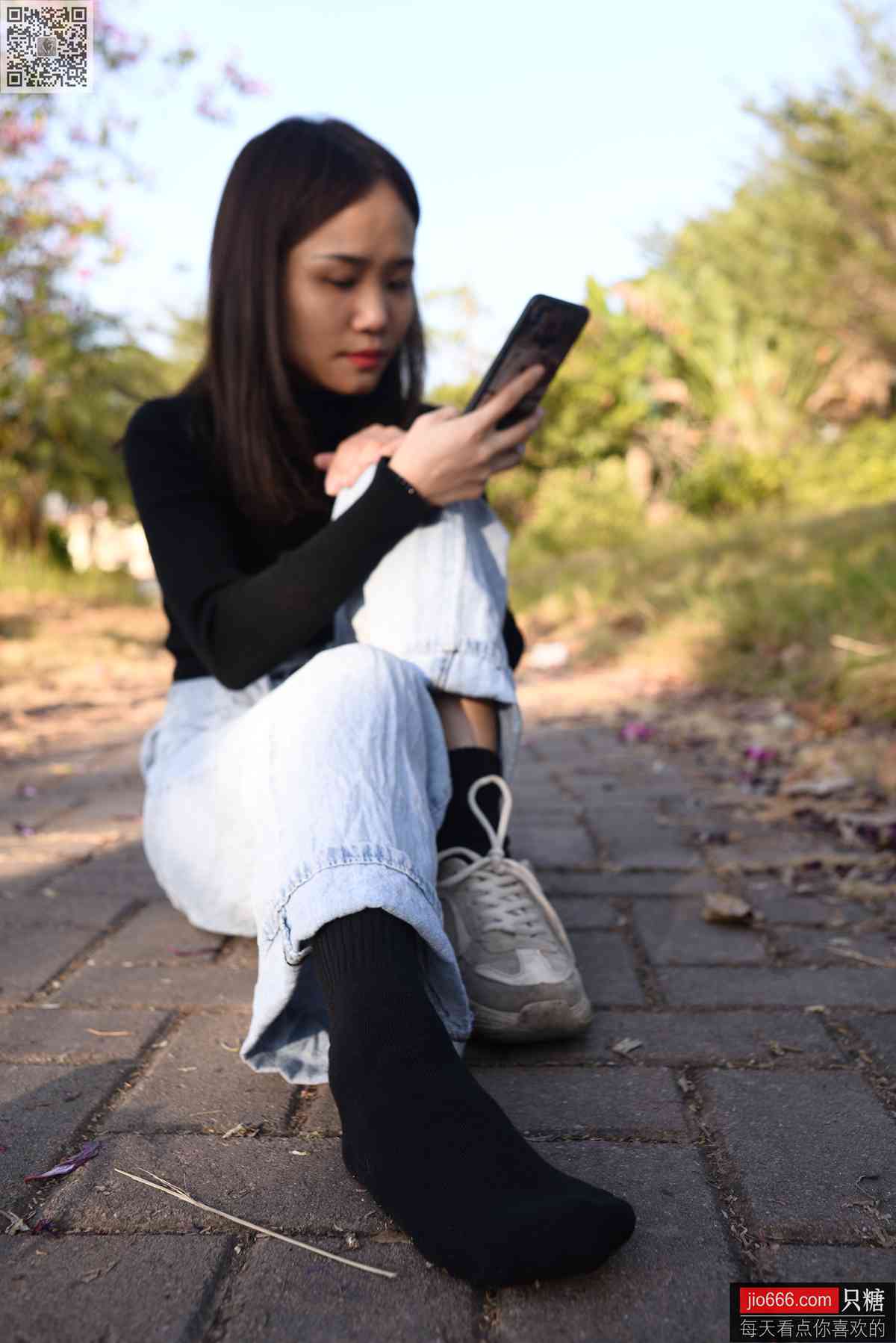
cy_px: 672
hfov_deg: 37.9
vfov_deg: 54.4
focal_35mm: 35
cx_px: 448
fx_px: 1306
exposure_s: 1/250
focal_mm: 35
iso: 160
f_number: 5.6
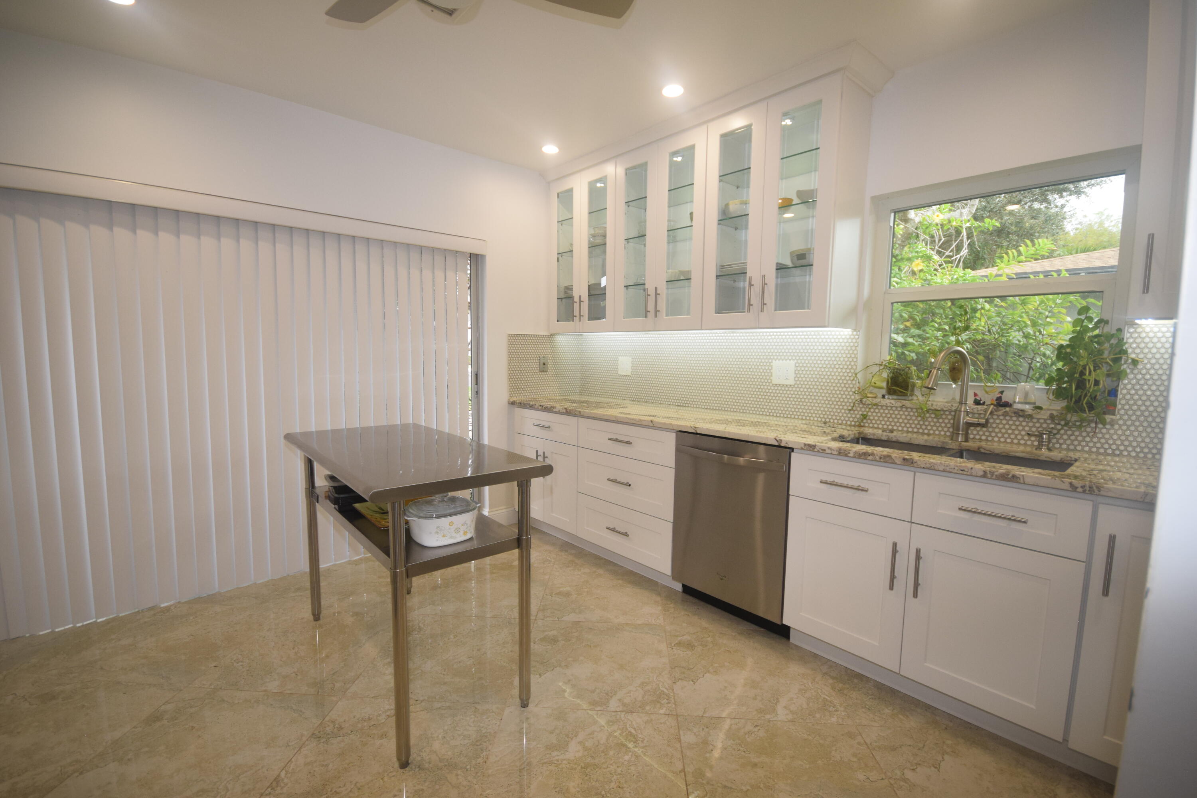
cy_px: 399
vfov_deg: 77.3
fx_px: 499
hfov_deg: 100.4
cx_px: 598
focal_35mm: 15
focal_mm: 10
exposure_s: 1/125
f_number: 5.6
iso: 720
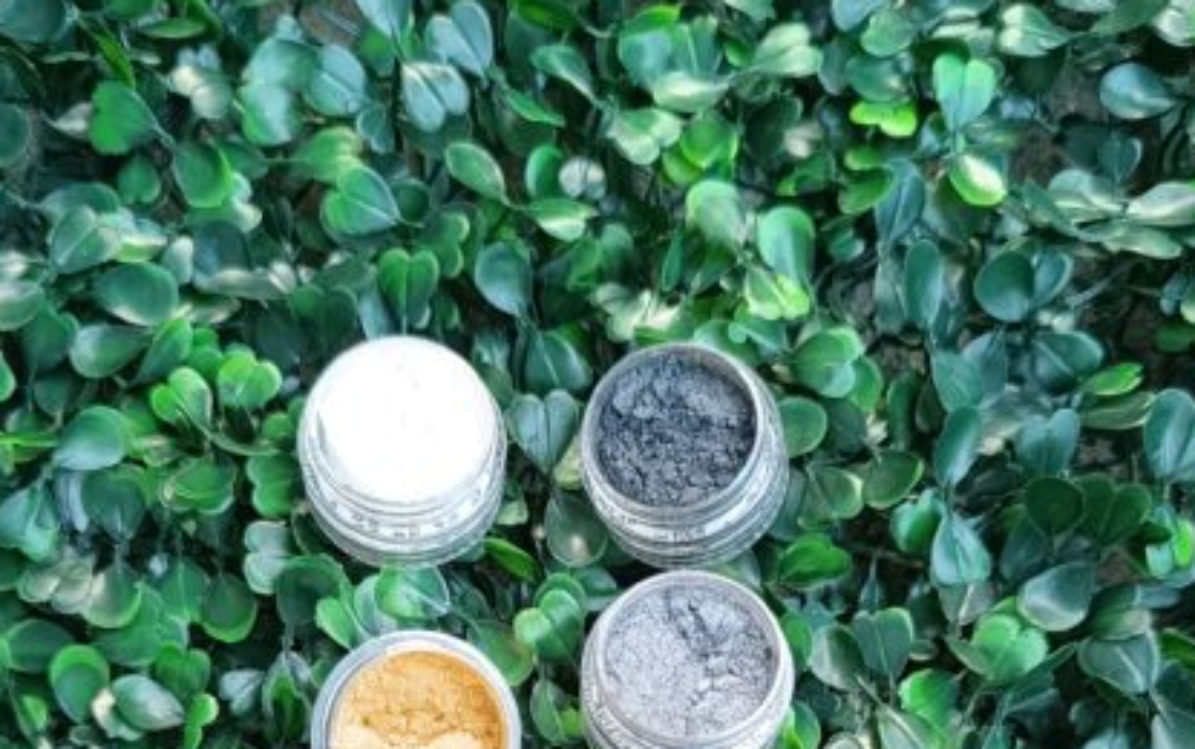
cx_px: 579
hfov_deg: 41.0
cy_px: 827
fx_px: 1597
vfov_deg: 24.6
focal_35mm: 49
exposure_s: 1/50
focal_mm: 6.14
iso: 891
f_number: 1.65
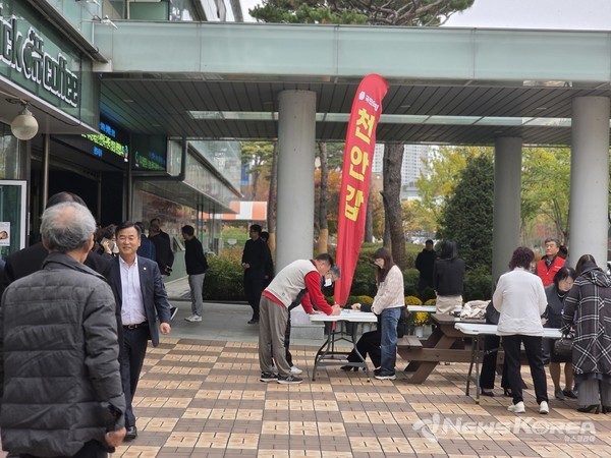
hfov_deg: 28.2
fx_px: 1218
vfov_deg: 21.3
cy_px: 229
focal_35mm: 69
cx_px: 306
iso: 50
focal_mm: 7.9
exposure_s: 1/256
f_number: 2.4
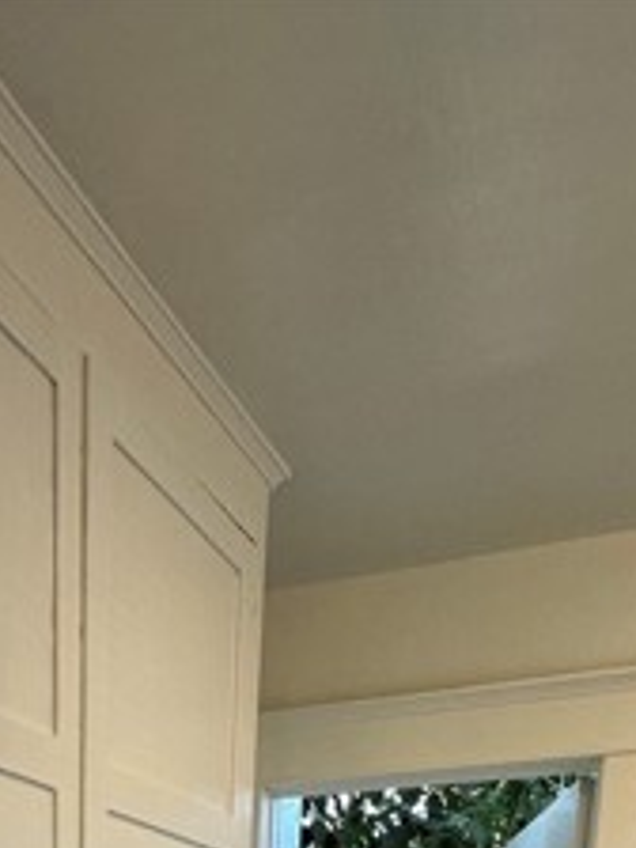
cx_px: 235
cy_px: 1204
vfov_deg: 30.9
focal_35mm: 40
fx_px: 980
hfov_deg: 35.7
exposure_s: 1/120
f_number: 2.2
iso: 100
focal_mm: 2.22
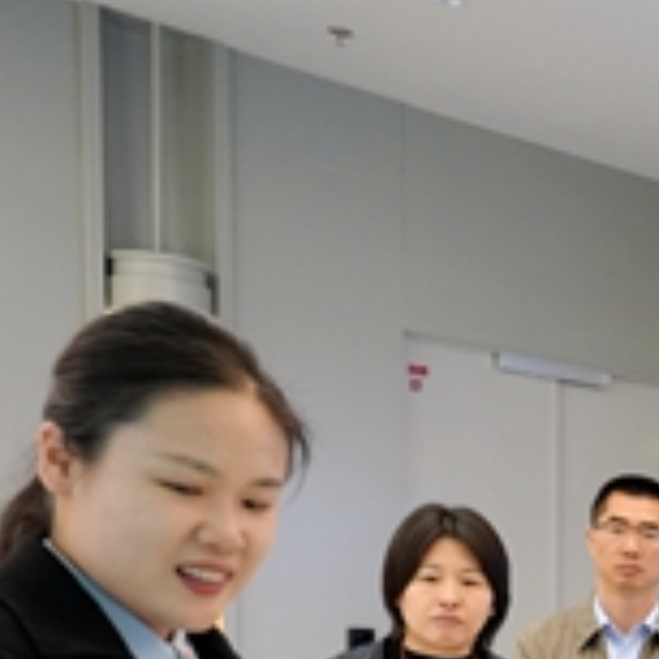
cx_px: 991
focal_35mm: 80
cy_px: 844
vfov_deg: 20.0
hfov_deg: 19.0
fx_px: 1723
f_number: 4
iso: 1600
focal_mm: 24
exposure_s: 1/160
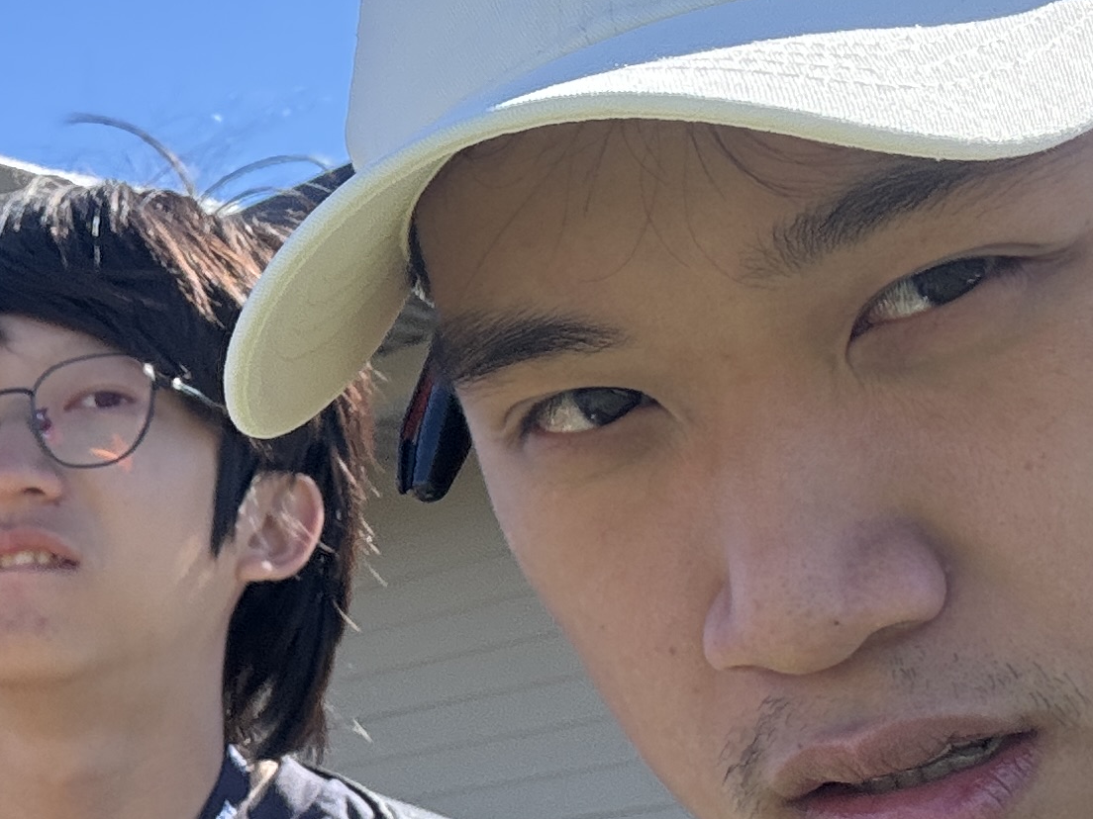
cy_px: 742
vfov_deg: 17.3
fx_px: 2652
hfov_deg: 20.9
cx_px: -388
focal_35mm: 84
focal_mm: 2.69
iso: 25
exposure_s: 1/515
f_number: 1.9
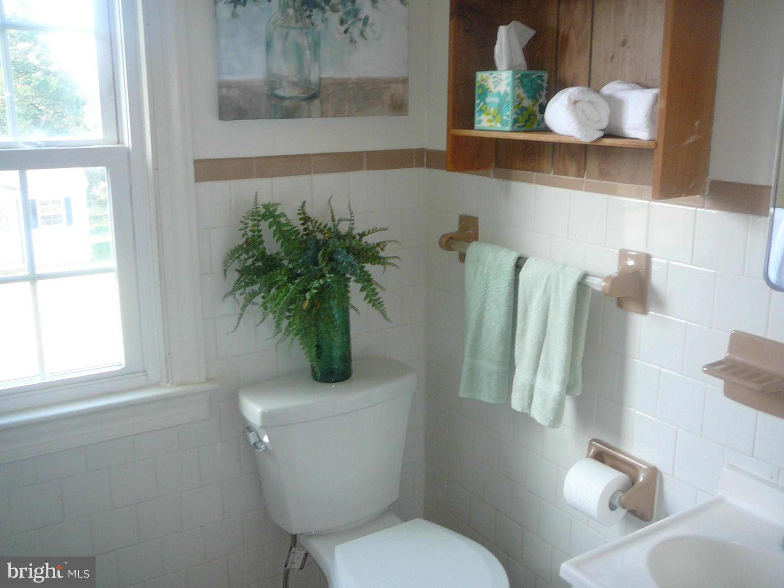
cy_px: 294
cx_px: 392
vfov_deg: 40.7
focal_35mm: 35
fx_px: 793
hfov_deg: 52.6
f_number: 2.8
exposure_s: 1/20
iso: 100
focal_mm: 5.2
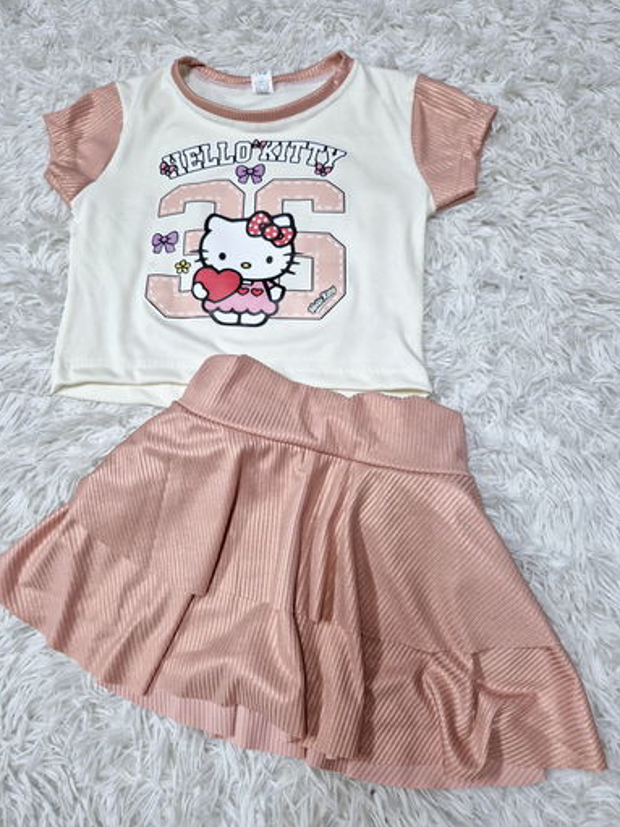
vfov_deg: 71.6
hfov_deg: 56.8
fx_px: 573
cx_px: 301
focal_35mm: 24
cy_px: 397
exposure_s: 1/100
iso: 320
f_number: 1.8
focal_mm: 5.4
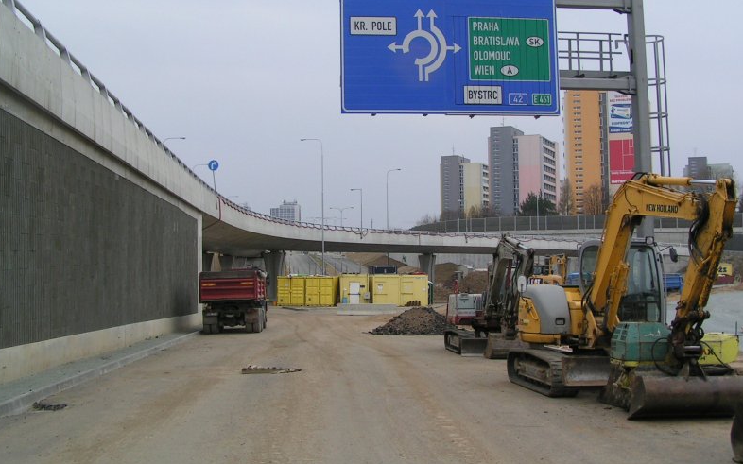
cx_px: 368
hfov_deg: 48.2
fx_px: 830
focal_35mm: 41
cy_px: 192
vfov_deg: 31.2
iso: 50
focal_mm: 5.8
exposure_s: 1/320
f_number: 5.6
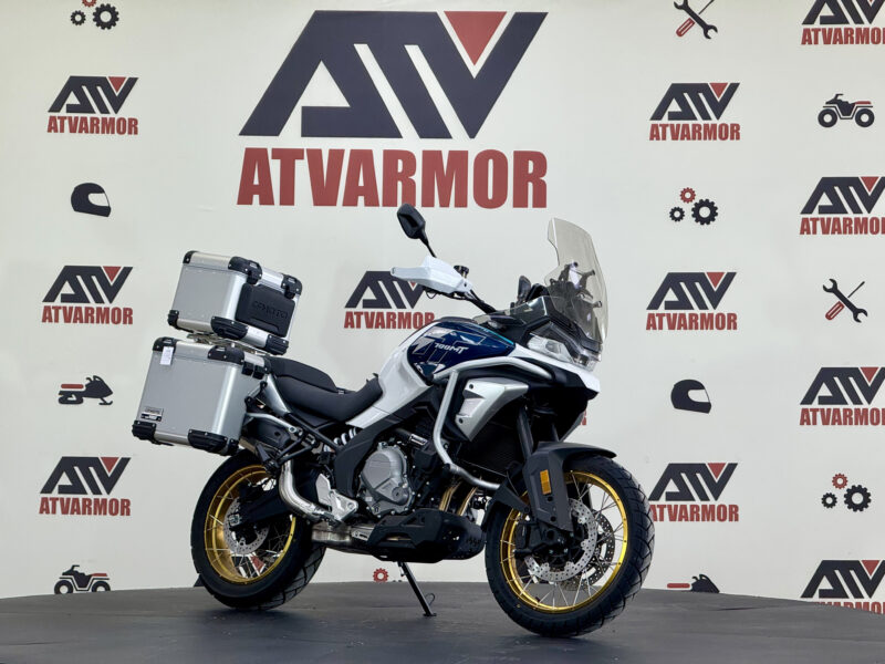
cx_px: 442
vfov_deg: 12.3
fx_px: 3068
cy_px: 332
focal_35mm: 120
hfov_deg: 16.4
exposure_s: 1/100
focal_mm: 15.66
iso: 80
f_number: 2.8
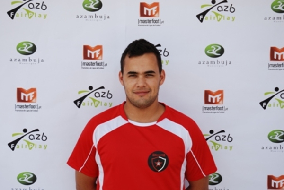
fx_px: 450
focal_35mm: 57
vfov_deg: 23.9
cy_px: 95
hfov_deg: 35.0
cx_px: 142
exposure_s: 1/160
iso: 100
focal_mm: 38
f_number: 6.3
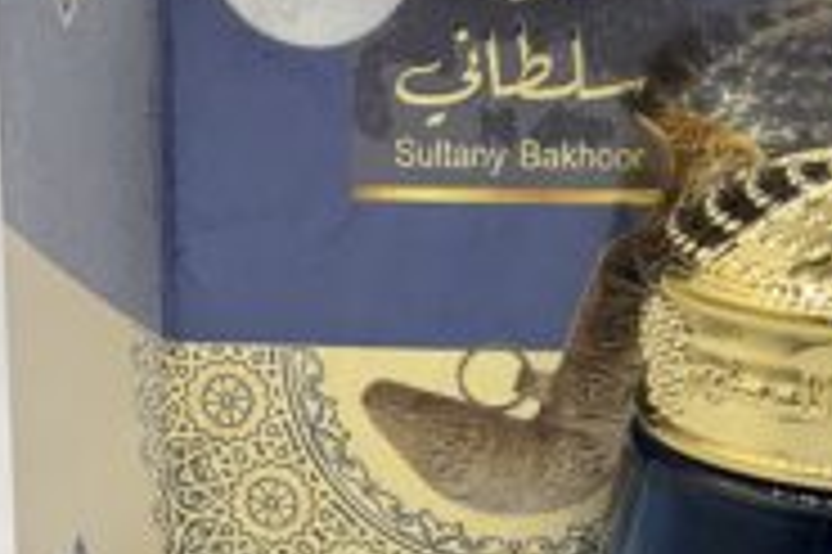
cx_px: 639
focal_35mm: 173
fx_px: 3995
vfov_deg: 7.9
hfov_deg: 11.9
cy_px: 617
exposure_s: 1/121
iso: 50
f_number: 2.8
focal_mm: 9
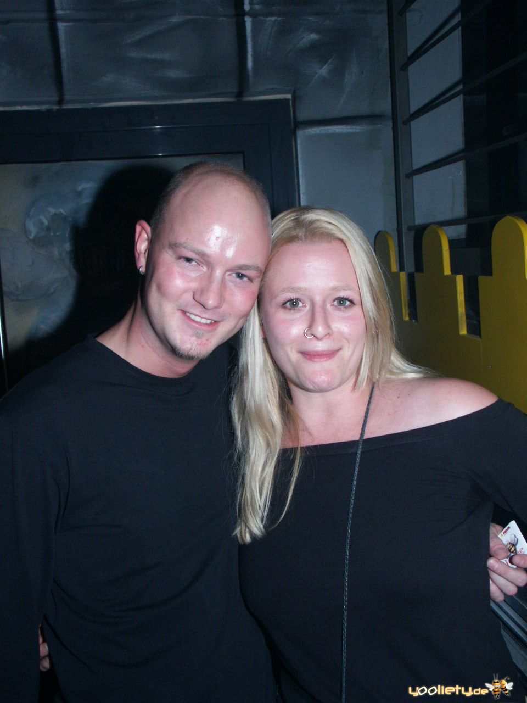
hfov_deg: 36.8
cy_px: 352
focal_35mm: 39
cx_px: 264
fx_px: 792
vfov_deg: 47.9
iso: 200
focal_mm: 10.21
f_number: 2.8
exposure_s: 1/45
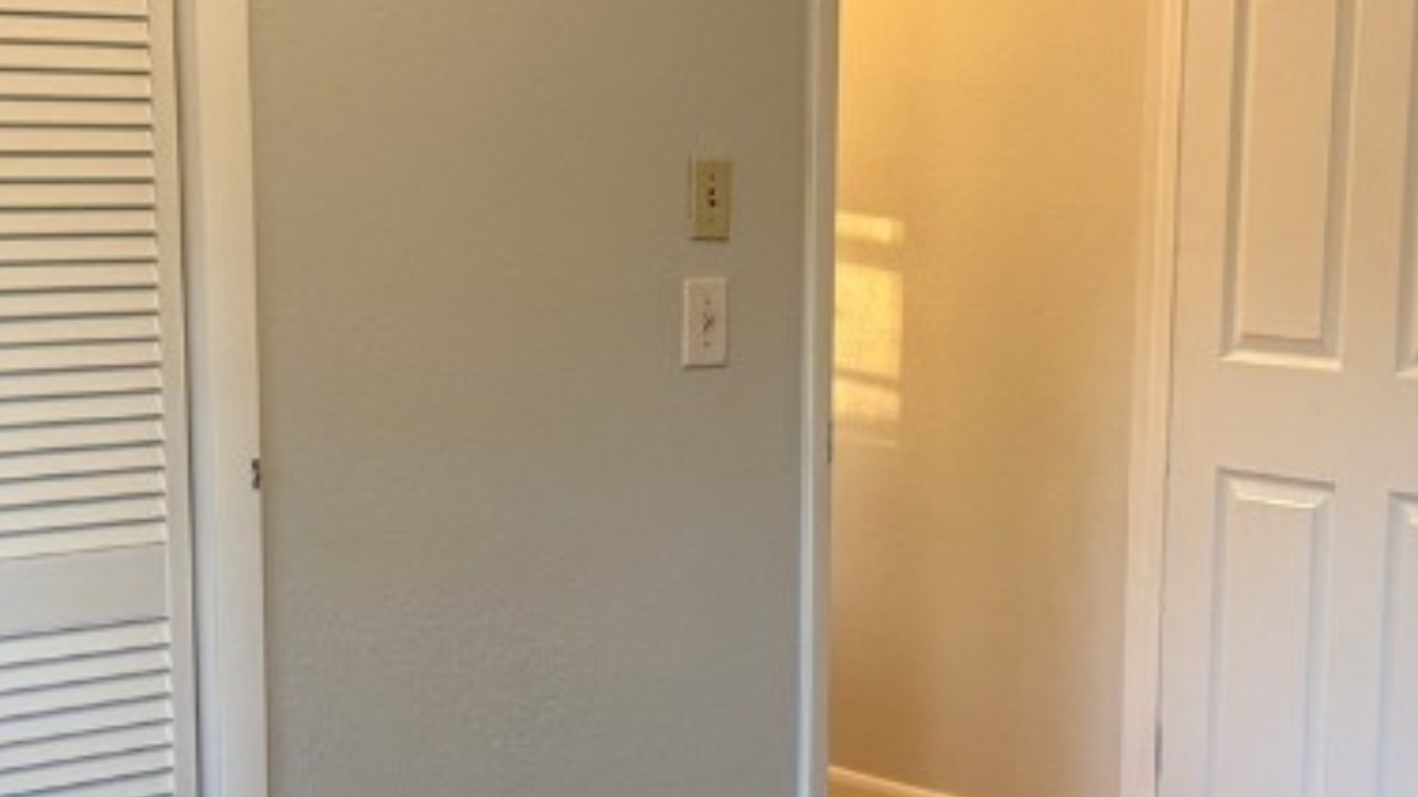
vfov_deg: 16.9
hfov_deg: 29.7
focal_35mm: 71
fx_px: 2669
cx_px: 685
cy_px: 583
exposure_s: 1/60
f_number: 1.78
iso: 200
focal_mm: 6.76
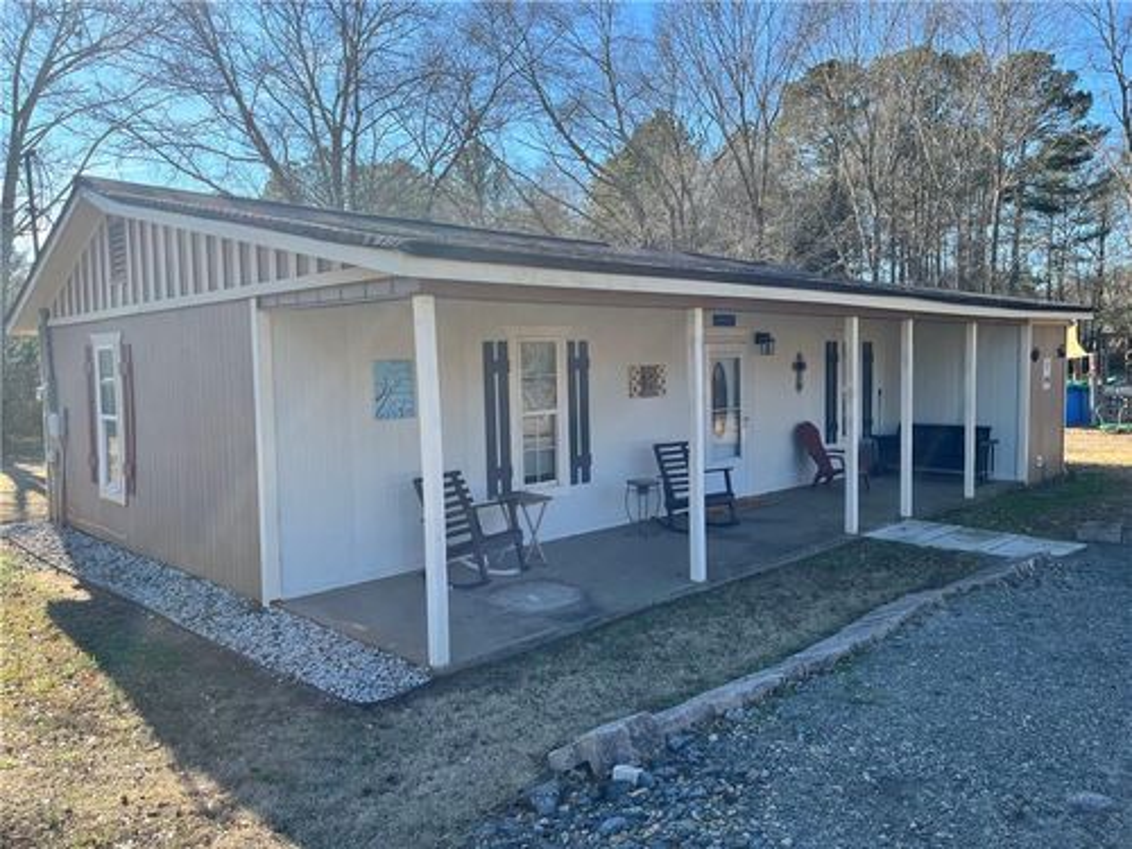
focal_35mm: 26
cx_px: 566
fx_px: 850
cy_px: 424
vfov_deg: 53.1
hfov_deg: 67.3
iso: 50
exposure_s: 1/885
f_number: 1.6
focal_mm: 5.1
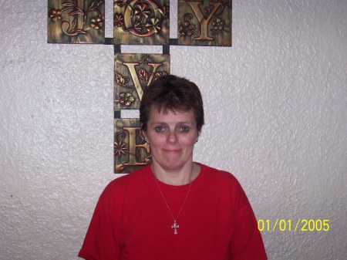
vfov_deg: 27.5
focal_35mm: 53
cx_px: 174
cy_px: 130
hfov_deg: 36.2
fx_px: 531
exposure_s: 1/73.3
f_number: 3.2
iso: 80
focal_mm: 8.7
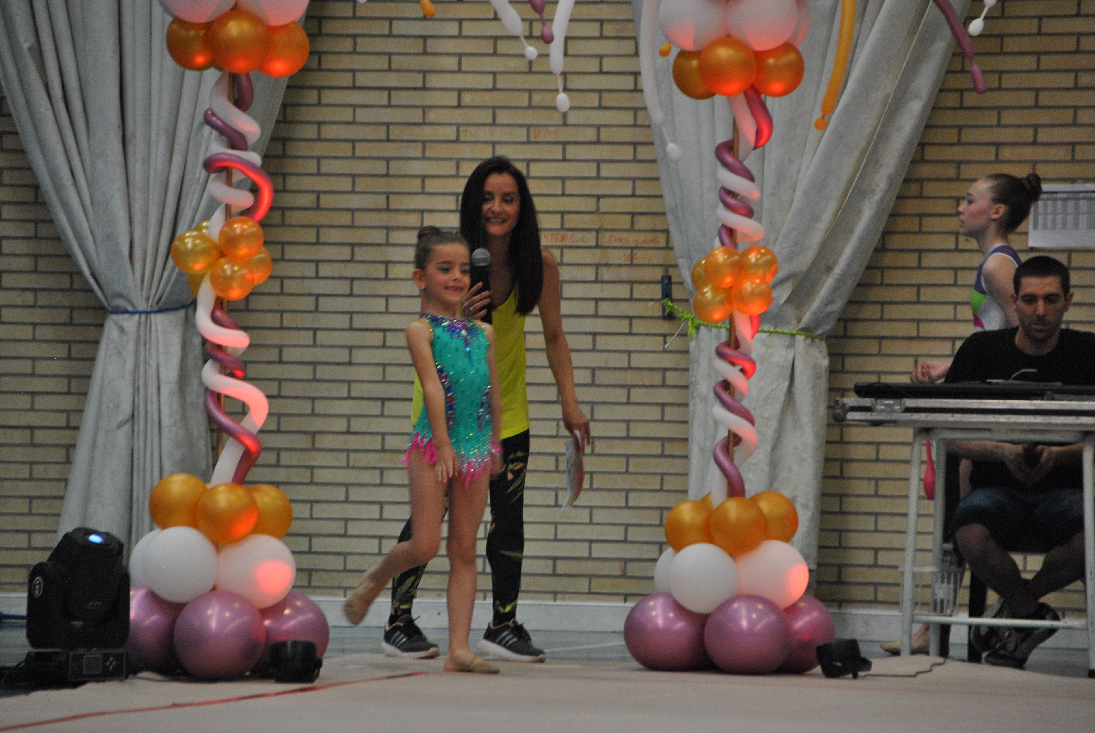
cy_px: 366
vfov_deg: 6.6
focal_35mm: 210
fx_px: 6395
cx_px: 548
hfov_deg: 9.8
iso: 800
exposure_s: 1/160
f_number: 6
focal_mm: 140
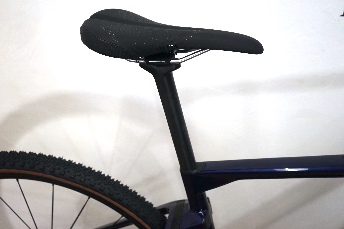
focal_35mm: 40
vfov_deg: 33.3
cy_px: 114
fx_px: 382
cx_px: 172
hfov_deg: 48.5
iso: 1250
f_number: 5
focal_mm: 40
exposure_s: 1/160
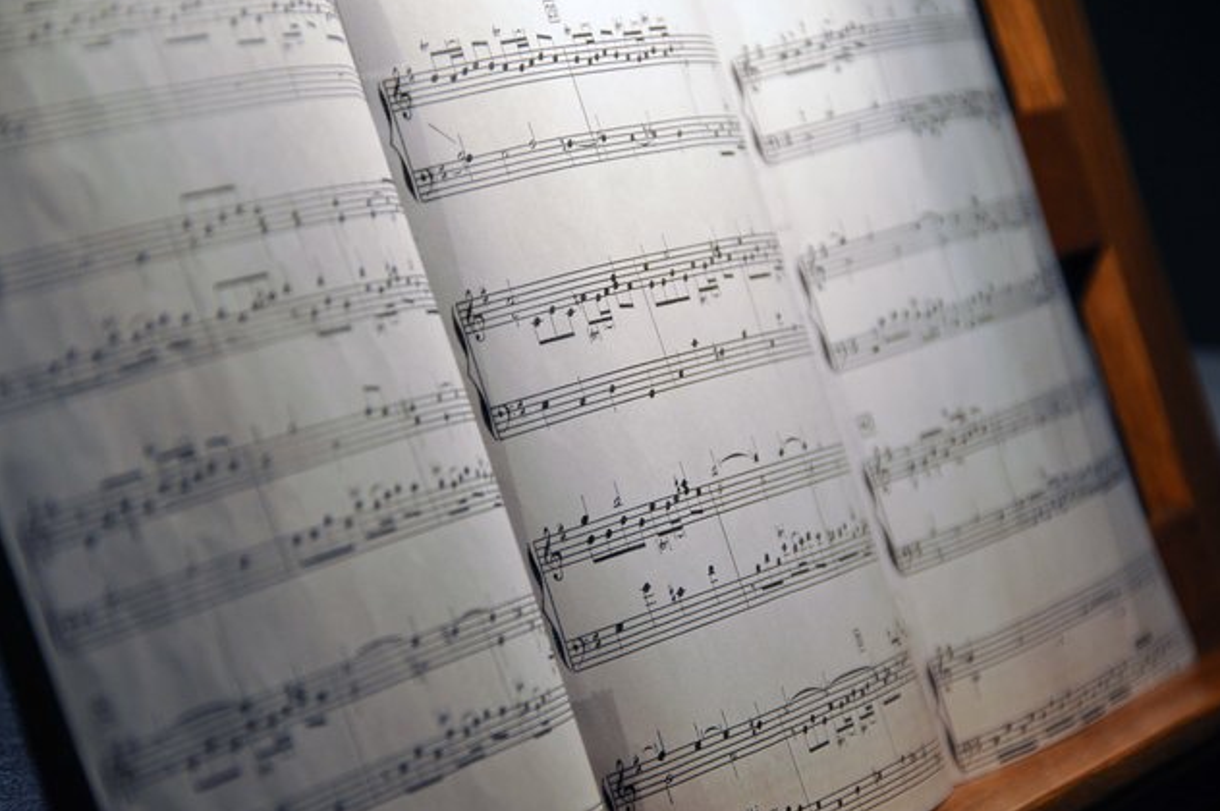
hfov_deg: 11.5
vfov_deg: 7.7
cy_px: 400
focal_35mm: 179
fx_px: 6060
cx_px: 624
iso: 500
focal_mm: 116
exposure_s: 1/60
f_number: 5.6
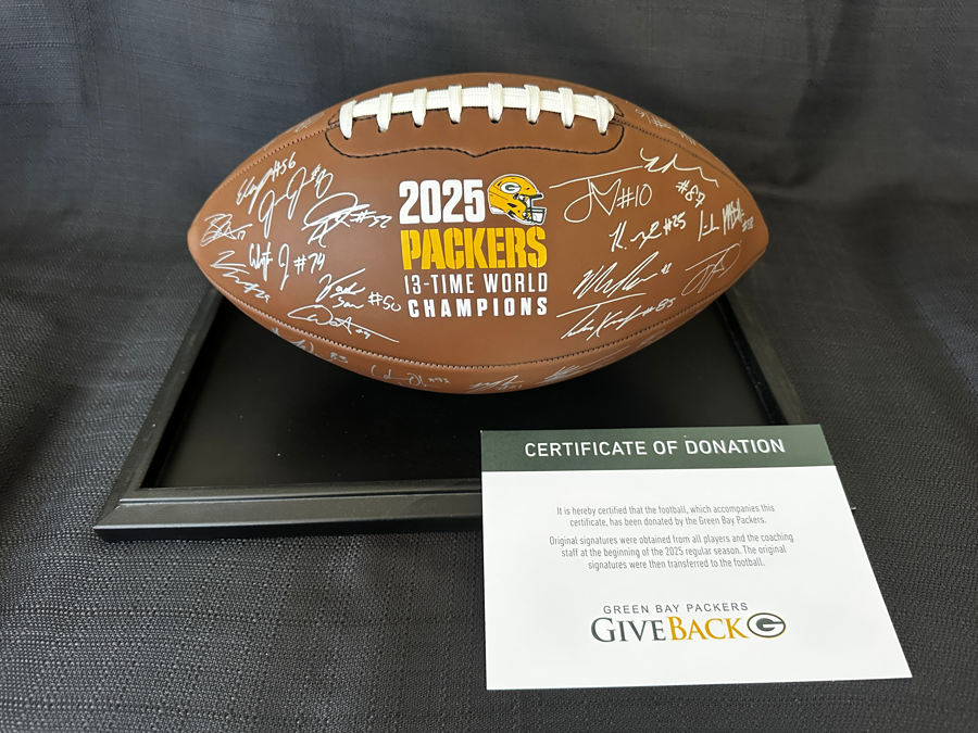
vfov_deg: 56.8
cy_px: 366
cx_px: 489
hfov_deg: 71.6
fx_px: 678
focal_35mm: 24
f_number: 1.78
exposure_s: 1/60
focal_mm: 6.86
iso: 640
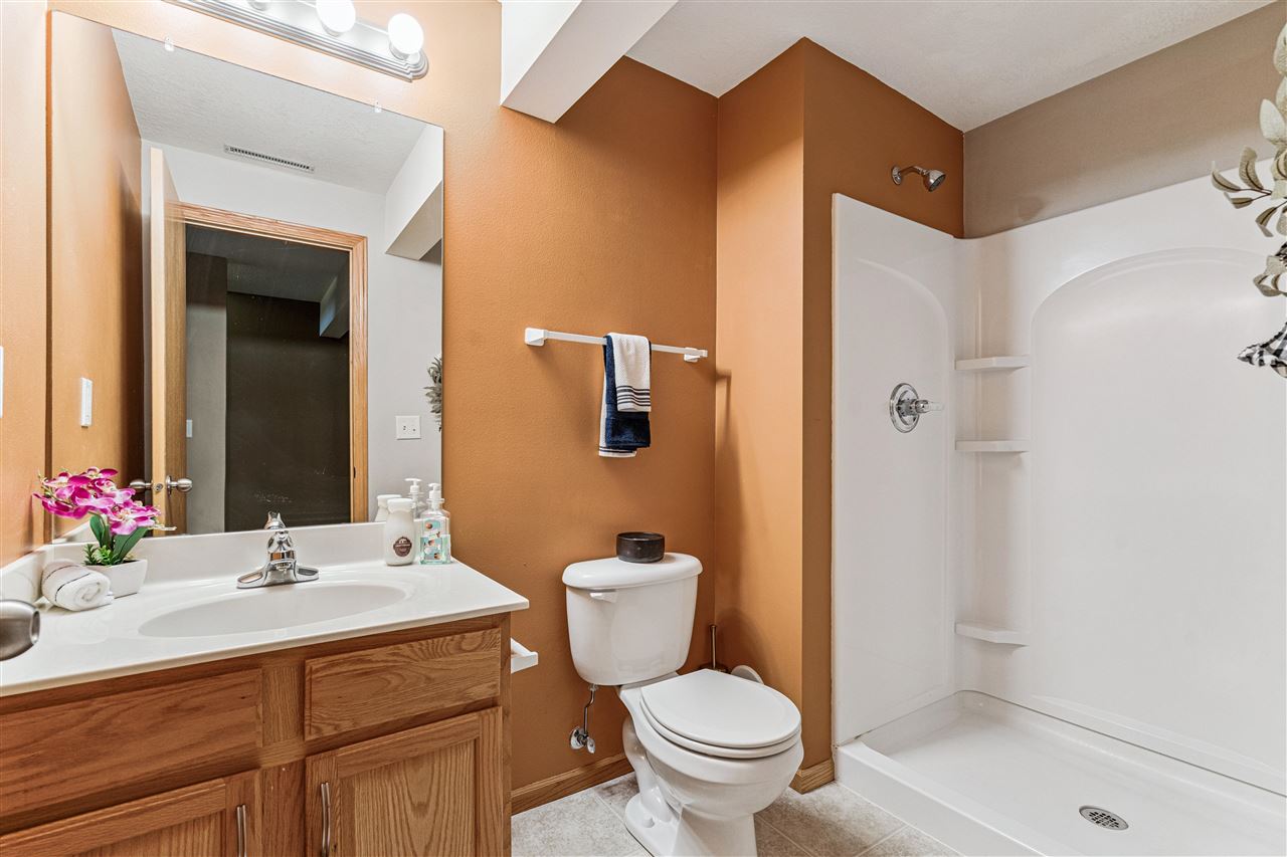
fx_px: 572
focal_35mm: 16
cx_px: 644
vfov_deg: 73.7
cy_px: 428
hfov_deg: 96.7
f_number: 8
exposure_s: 1/10
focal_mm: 16
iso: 800
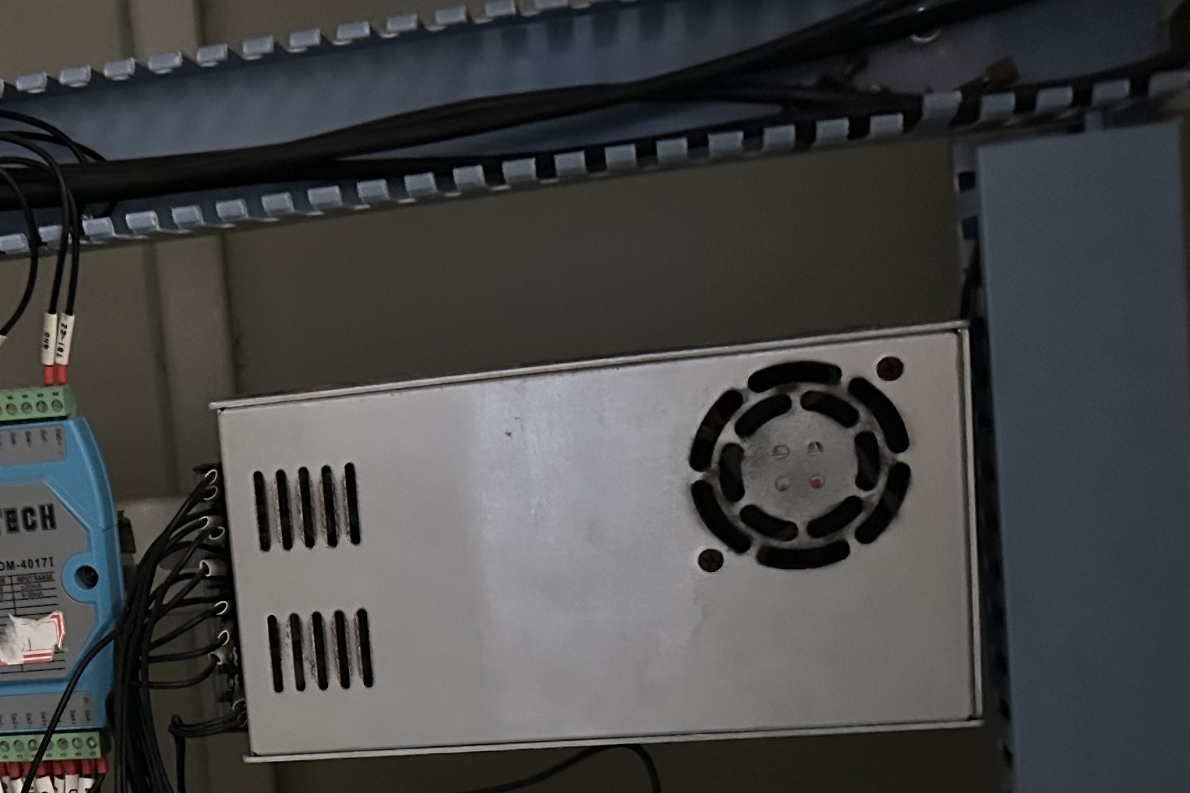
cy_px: 707
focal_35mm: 59
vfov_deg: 22.5
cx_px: 56
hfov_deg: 31.8
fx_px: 1950
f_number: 1.78
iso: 800
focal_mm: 6.86
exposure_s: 1/25
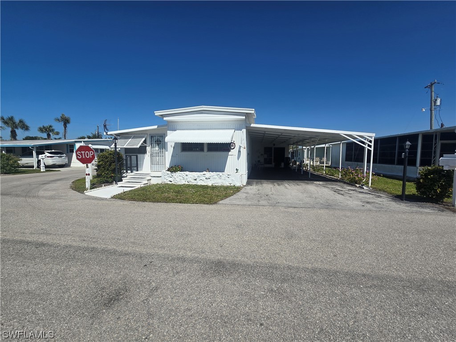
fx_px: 171
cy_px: 171
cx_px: 228
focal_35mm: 13
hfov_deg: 106.2
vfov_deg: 89.9
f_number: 2.2
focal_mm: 2.2
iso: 50
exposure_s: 1/4222
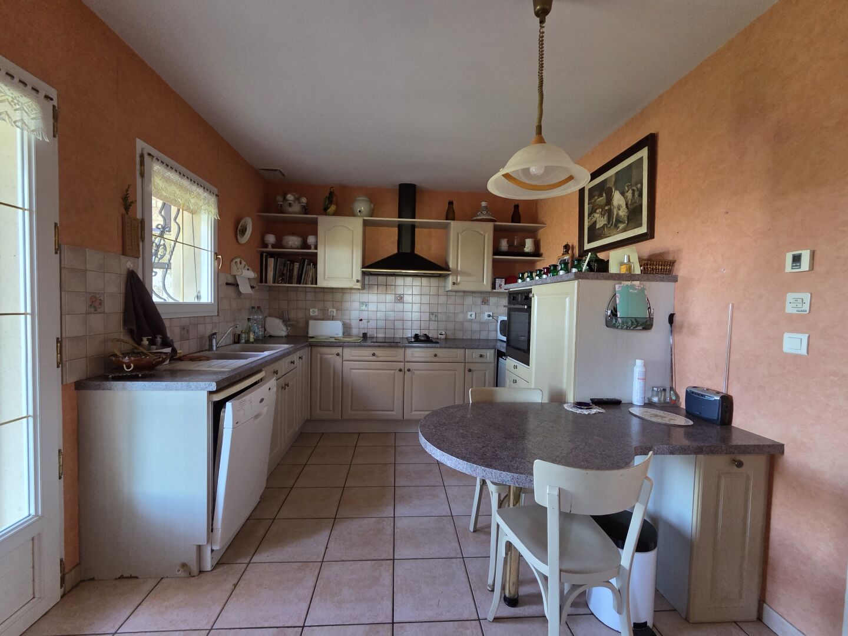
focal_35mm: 13
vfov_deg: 89.9
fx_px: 318
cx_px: 424
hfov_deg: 106.2
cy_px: 318
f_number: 2.2
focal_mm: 2.2
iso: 640
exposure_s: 1/50
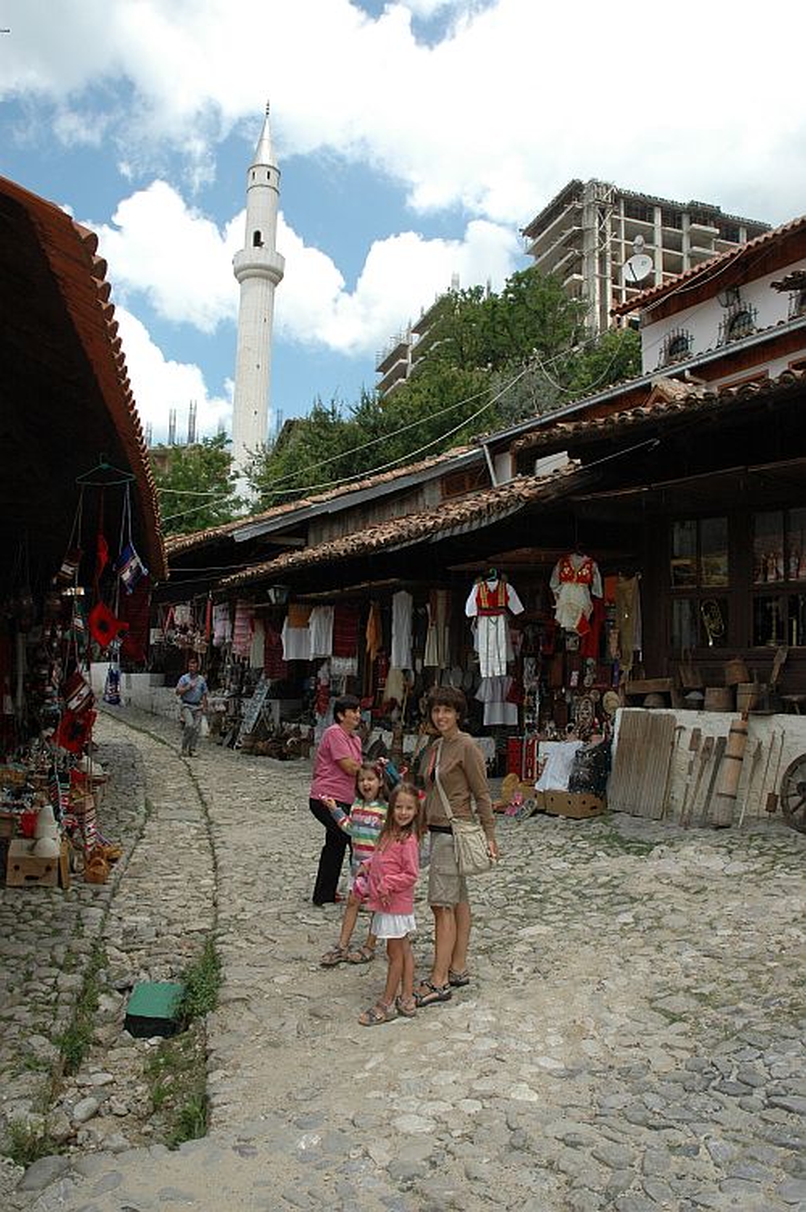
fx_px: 908
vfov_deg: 67.4
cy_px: 606
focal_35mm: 27
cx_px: 403
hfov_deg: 47.8
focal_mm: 18
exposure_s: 1/400
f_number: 10
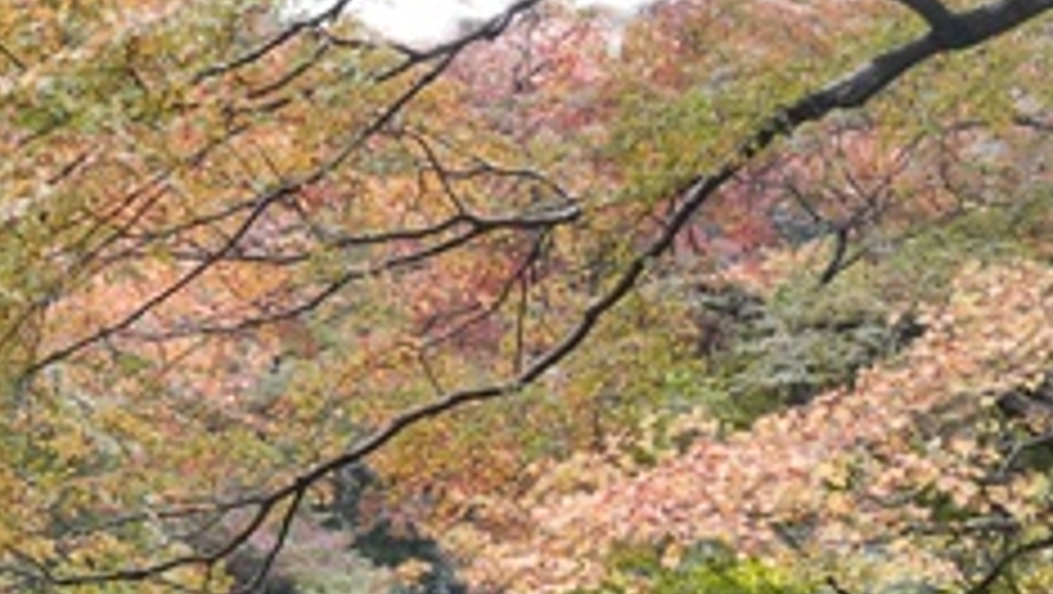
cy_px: 1312
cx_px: 864
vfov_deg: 10.0
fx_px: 3073
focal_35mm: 110
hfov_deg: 19.2
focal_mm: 24
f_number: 8
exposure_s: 1/200
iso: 2500
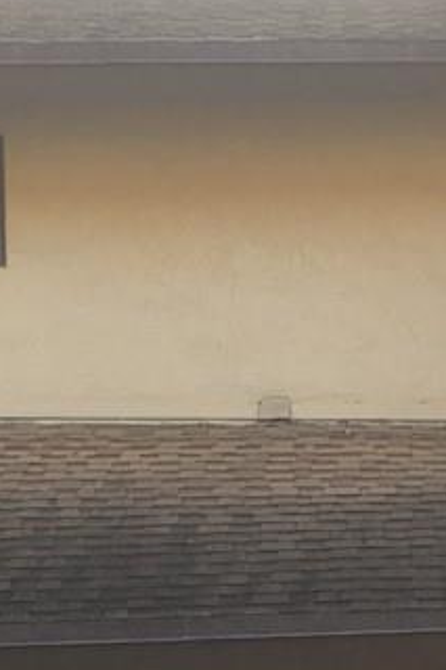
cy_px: 1108
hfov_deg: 9.1
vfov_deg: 12.7
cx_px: 295
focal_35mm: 151
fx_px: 2809
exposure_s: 1/185
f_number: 2.2
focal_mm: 4.15
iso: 25
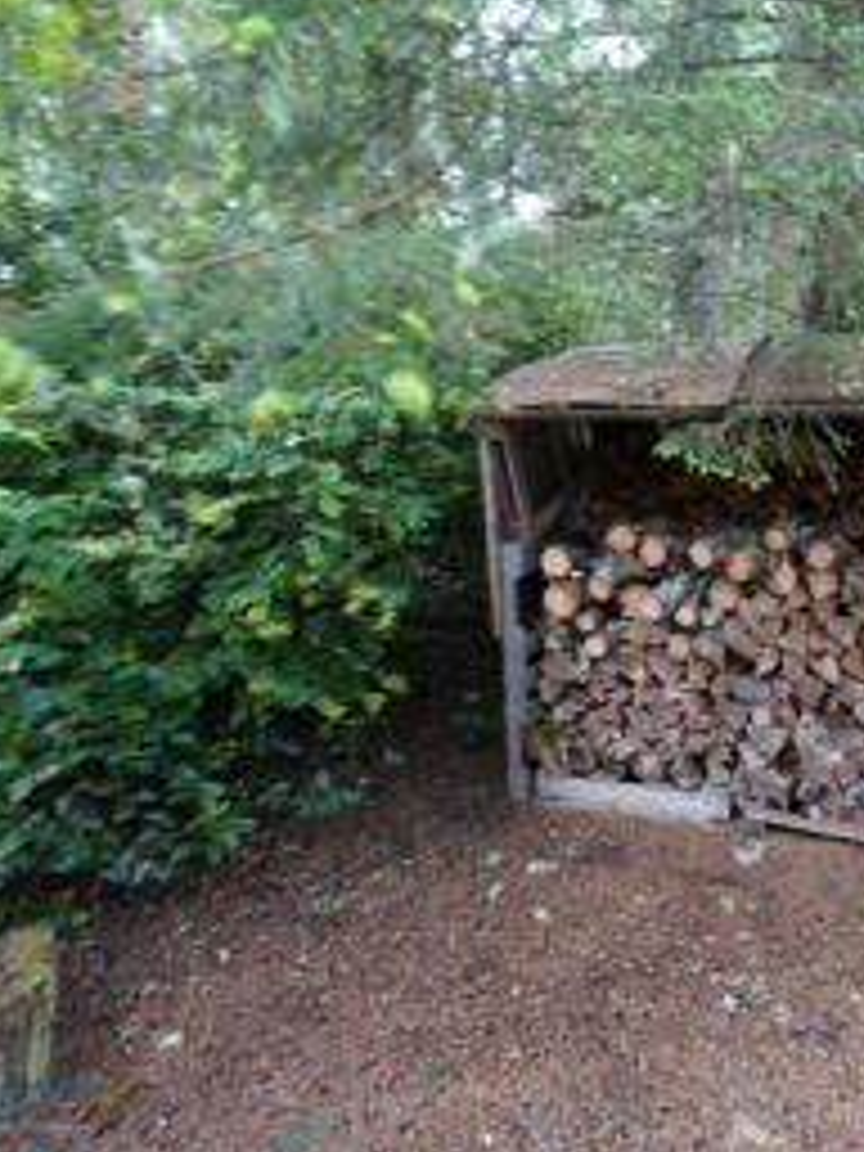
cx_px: 720
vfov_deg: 79.0
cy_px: 583
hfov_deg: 57.5
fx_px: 699
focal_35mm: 21
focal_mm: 14
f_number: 4
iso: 500
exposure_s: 1/30
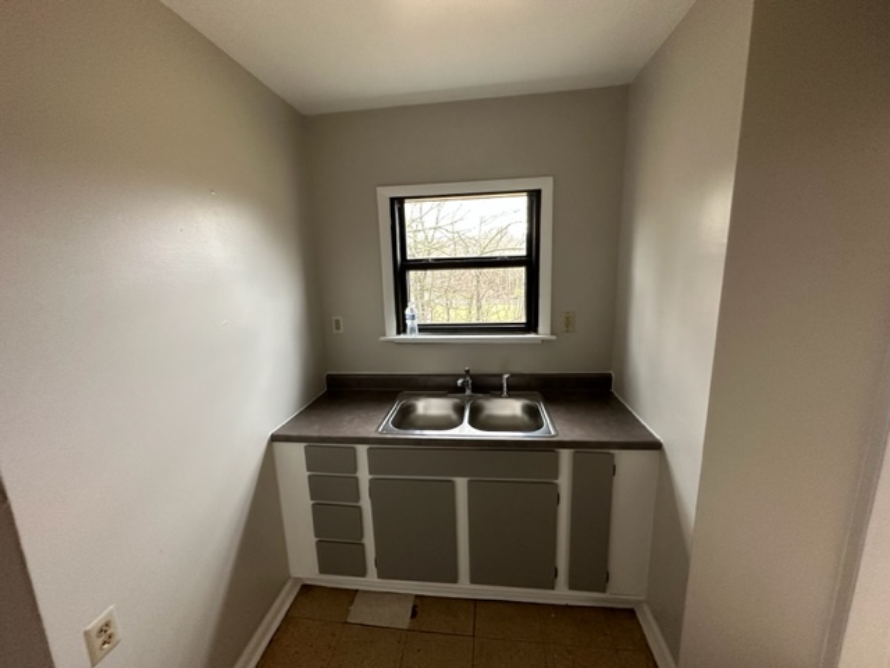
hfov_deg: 102.1
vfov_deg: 85.7
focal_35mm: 14
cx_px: 445
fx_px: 360
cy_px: 334
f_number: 2.2
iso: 320
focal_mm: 2.22
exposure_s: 1/93
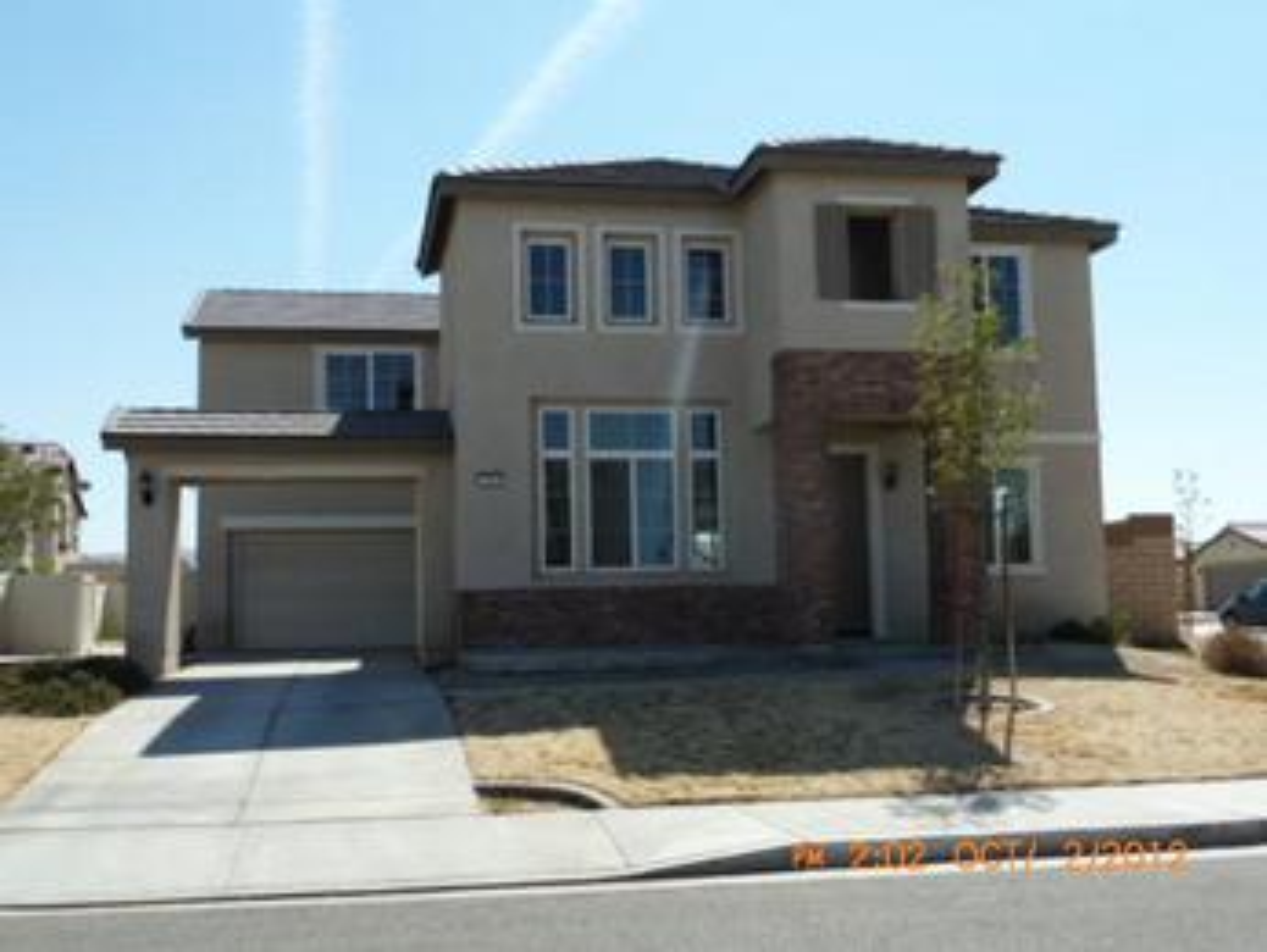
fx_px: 1465
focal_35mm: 40
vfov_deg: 36.0
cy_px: 476
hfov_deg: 46.8
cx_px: 634
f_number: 4.5
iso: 80
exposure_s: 1/500
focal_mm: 6.5
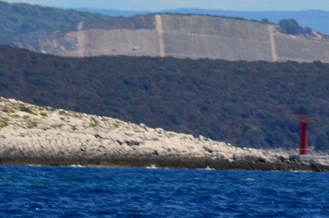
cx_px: 208
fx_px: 10684
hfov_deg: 1.8
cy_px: -29
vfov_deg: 1.2
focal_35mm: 1172
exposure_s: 1/60
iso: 450
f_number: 40
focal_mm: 300
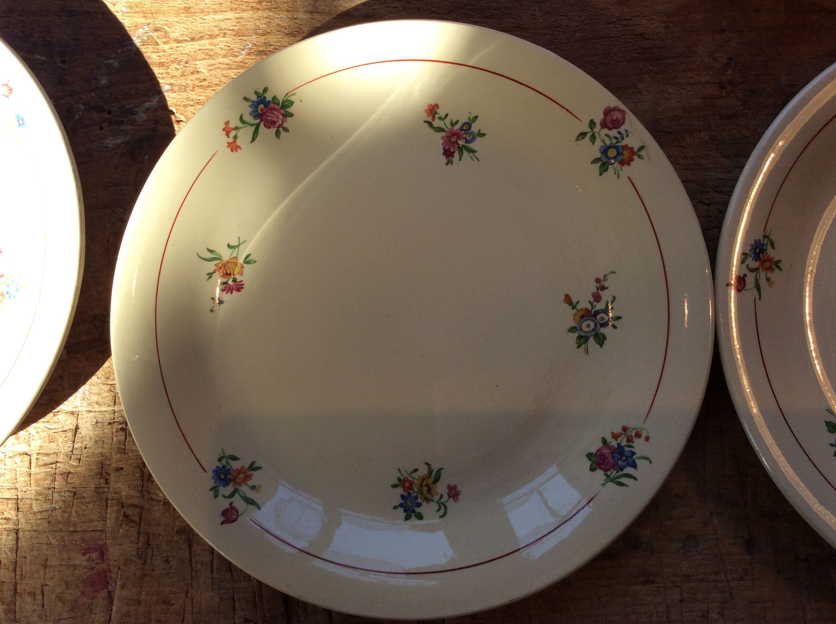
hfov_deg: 56.9
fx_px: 772
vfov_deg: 44.1
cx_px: 418
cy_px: 312
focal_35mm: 32
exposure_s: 1/214
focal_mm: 3.3
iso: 32
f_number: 2.4
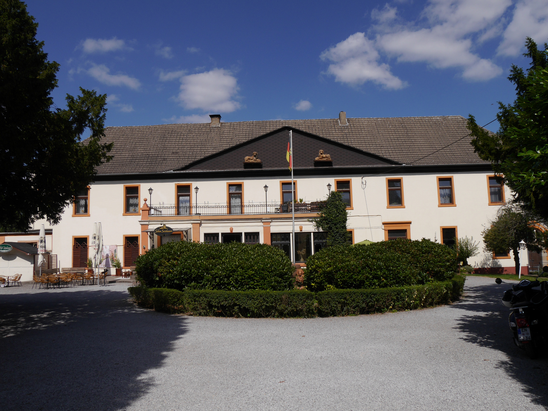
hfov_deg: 63.4
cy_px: 206
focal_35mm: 28
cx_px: 274
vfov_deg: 49.7
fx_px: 443
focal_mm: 14
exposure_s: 1/500
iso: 160
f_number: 9
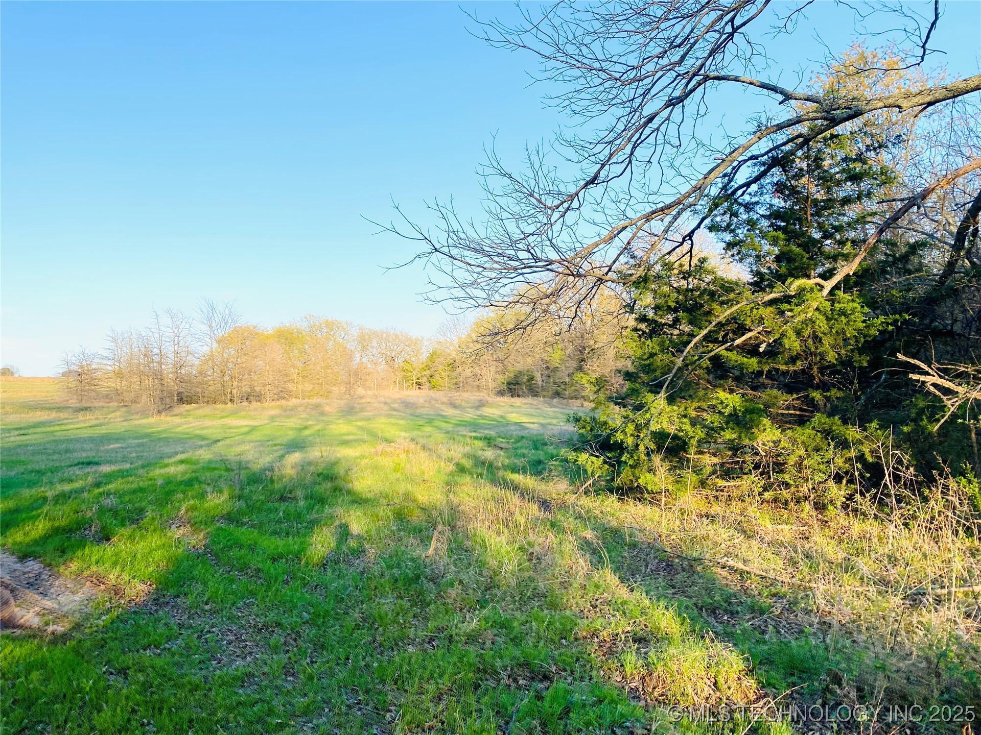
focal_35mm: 26
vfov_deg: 53.1
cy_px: 368
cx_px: 490
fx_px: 737
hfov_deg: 67.3
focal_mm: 4.25
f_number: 1.8
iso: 32
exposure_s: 1/1124
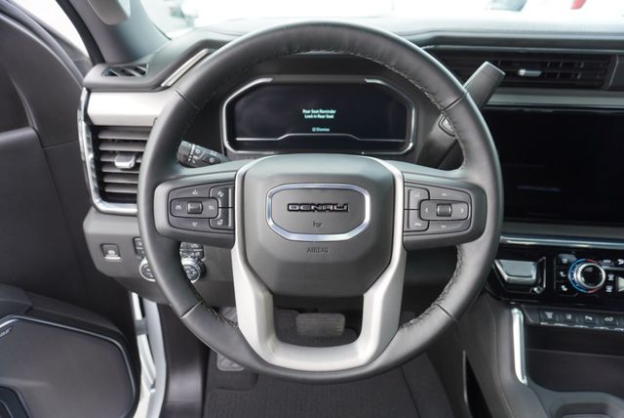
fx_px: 416
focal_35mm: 24
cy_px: 209
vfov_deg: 53.2
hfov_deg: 73.7
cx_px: 312
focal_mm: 16
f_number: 4
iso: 125
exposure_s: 1/60
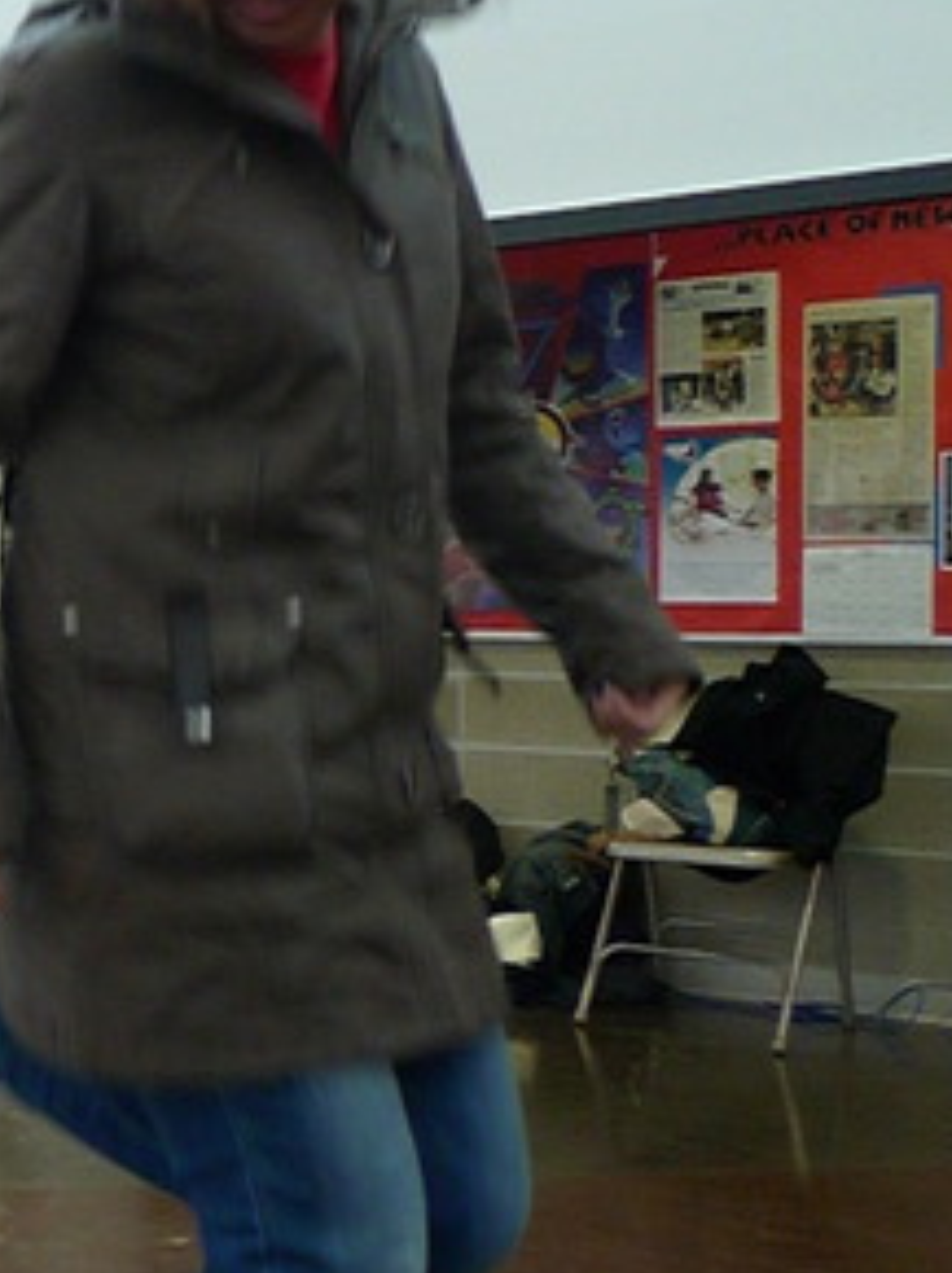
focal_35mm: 53
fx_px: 1946
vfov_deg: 36.2
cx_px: -443
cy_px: 579
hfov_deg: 22.8
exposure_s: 1/80
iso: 500
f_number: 2
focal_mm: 5.1
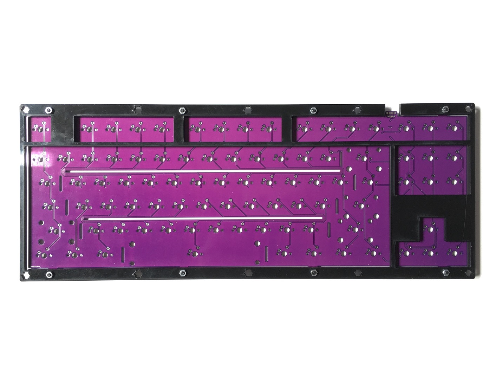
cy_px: 186
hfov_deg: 61.7
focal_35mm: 29
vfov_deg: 48.2
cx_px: 248
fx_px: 416
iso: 40
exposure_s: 1/120
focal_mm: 4.15
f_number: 2.2
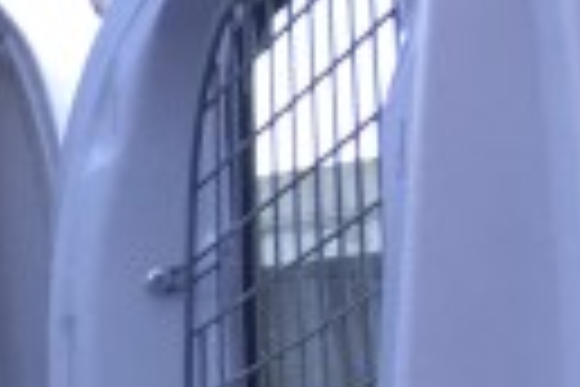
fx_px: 3850
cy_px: 1143
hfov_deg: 7.3
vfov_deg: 5.4
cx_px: -1385
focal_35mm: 239
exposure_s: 1/120
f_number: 2.2
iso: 32
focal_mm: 4.15
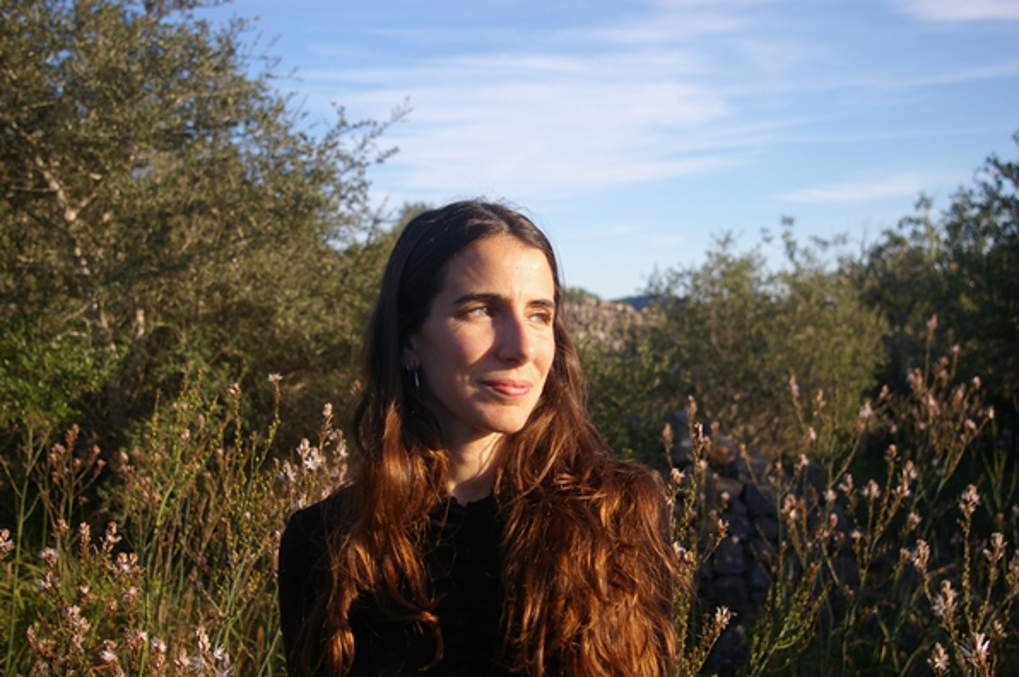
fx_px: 1400
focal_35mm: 50
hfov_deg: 40.0
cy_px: 338
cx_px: 510
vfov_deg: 27.2
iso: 200
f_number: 4.5
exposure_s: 1/500
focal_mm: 33
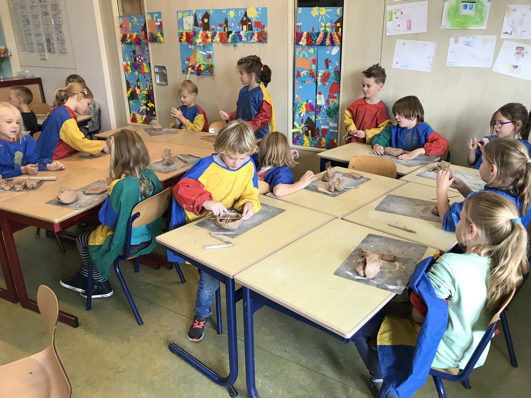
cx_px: 266
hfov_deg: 63.4
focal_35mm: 28
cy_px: 199
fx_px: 430
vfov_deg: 49.7
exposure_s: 1/33
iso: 32
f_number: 1.8
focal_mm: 3.99
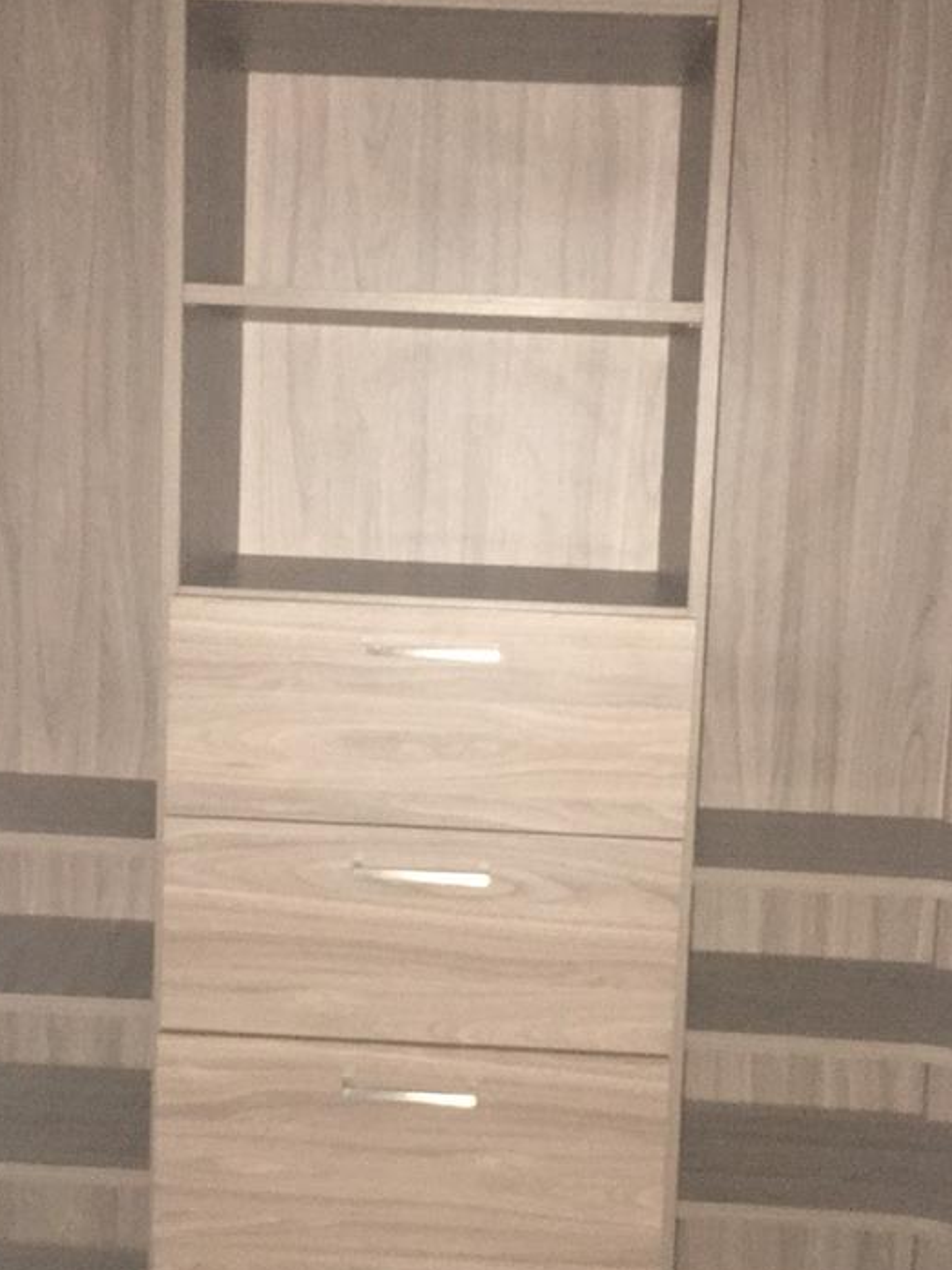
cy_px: 668
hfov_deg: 29.1
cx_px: 445
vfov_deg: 38.2
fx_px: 1833
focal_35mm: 50
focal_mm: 4.15
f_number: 2.2
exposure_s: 1/16
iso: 320
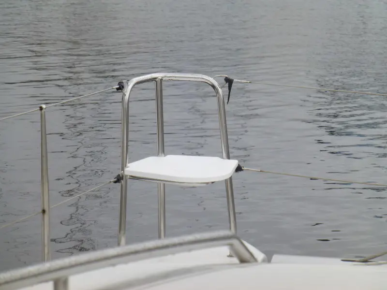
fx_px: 2225
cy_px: 145
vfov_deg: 7.5
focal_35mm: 199
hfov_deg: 9.9
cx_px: 194
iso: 100
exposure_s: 1/100
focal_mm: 35.6
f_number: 5.5
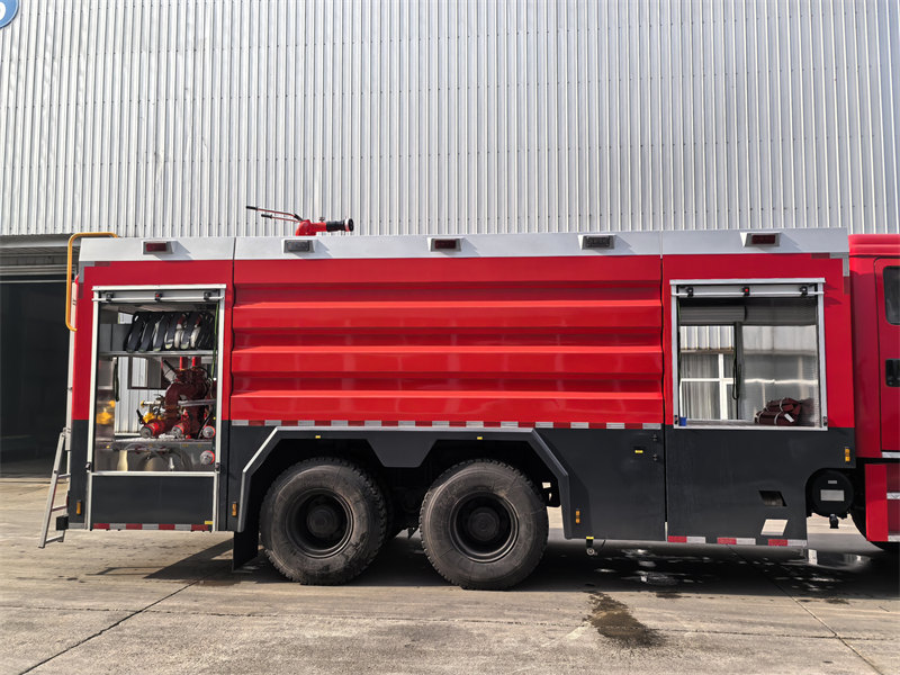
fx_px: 754
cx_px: 450
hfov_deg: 61.7
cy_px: 338
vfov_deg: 48.2
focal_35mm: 29
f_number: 1.4
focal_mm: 5.75
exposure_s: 1/4785
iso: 50
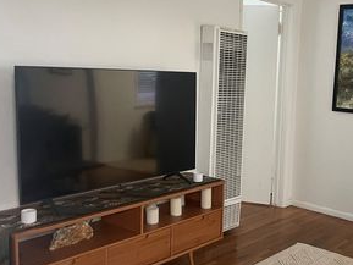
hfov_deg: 40.1
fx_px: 459
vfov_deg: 32.2
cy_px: 145
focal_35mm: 45
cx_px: 289
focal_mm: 4.2
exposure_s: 1/30
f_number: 1.6
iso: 500
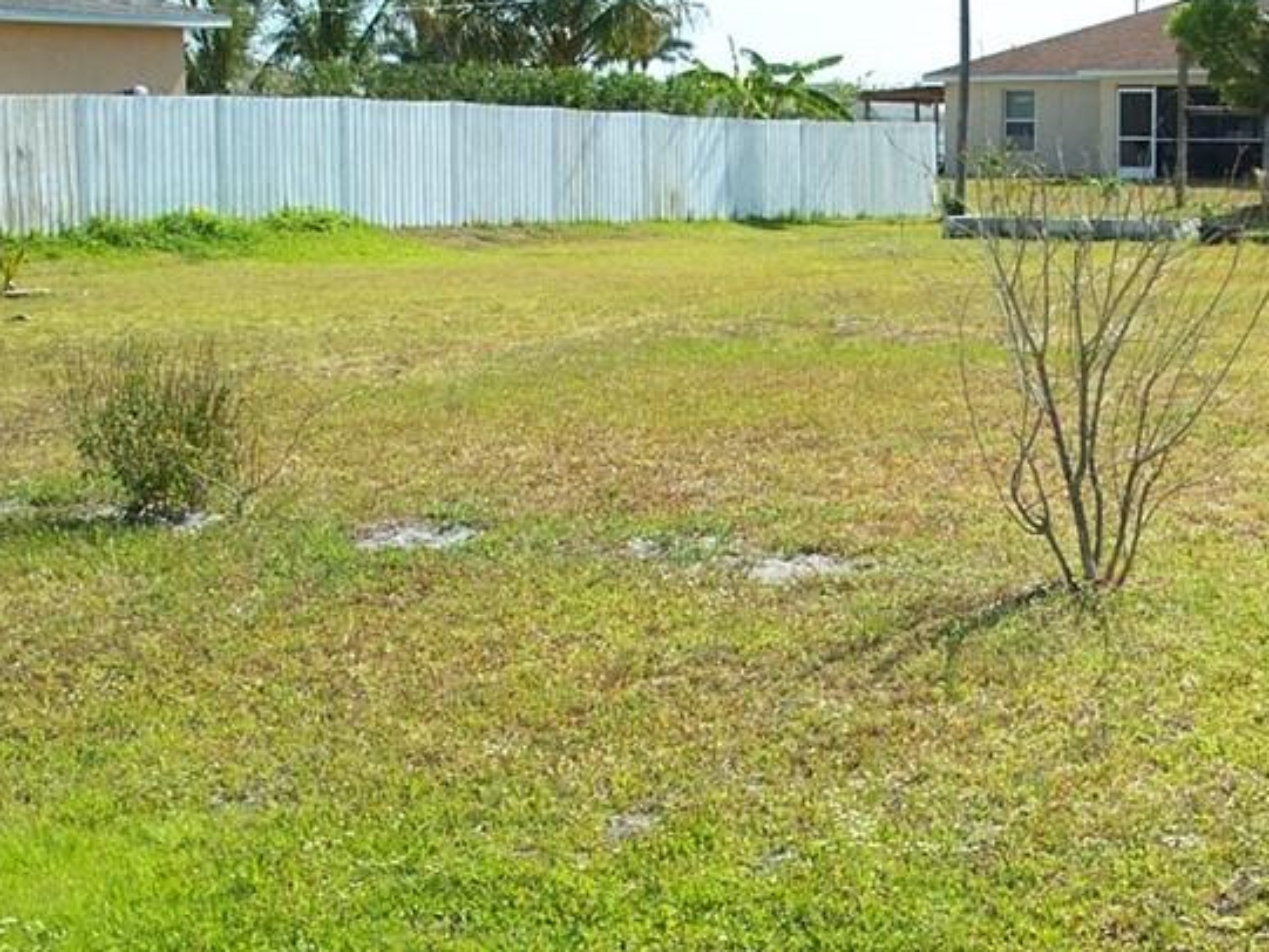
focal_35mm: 70
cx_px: 969
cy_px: 652
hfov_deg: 27.3
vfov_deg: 20.9
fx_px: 2567
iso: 64
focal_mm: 7.8
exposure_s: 1/400
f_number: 4
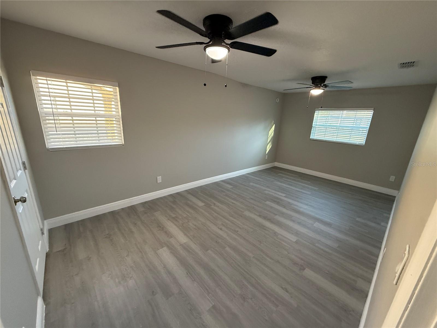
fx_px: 177
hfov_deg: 102.1
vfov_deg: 85.7
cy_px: 164
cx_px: 218
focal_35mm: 14
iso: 400
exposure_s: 1/120
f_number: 2.2
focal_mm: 2.22
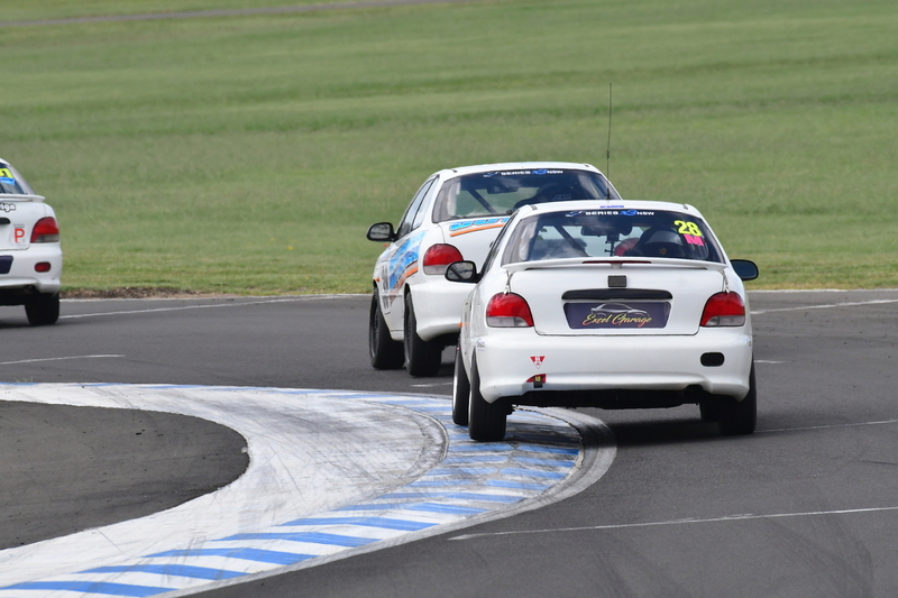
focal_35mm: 660
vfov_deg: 2.1
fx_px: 16459
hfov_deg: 3.1
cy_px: 299
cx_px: 449
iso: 640
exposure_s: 1/640
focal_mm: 440
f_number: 10
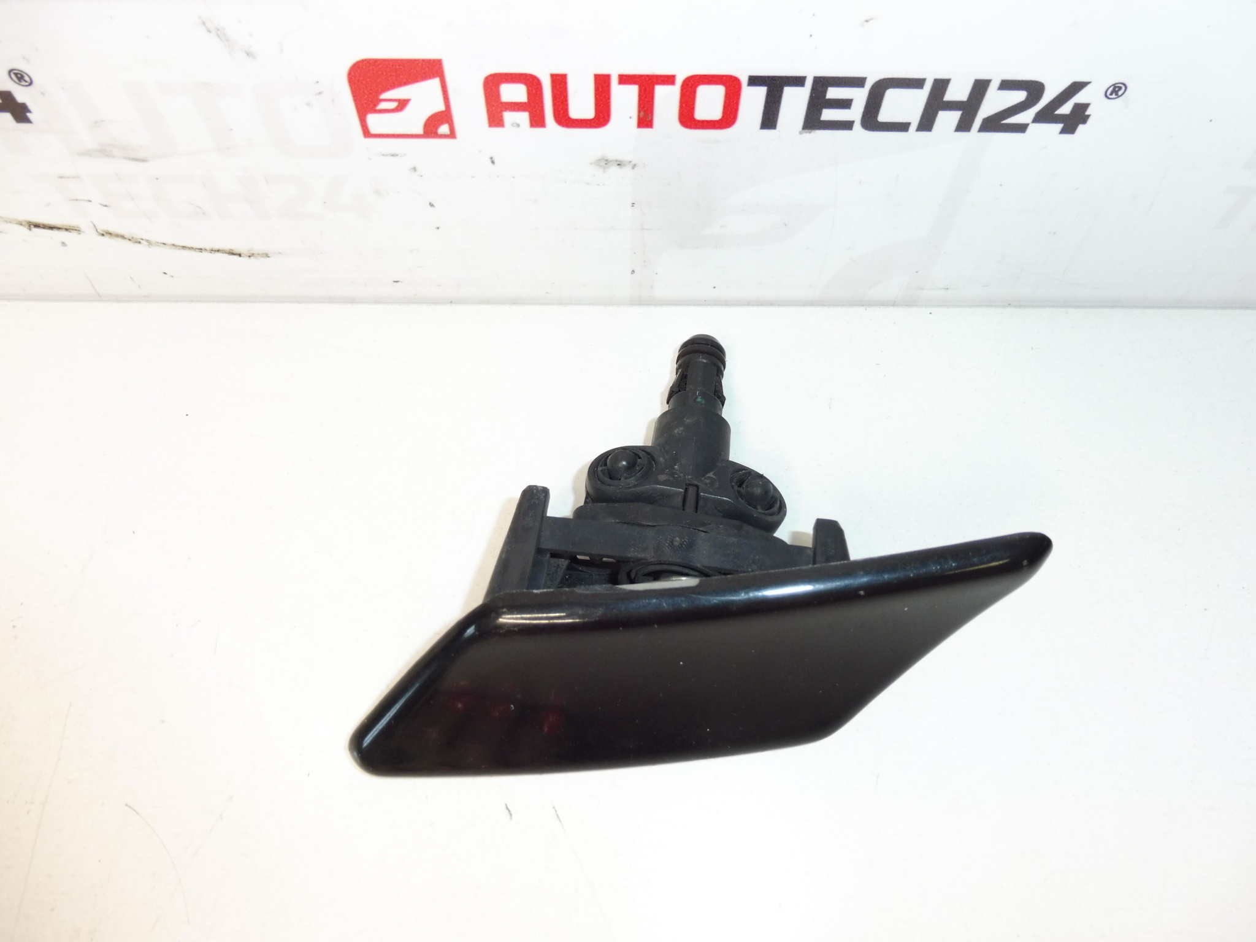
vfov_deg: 56.8
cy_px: 471
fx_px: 871
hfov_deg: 71.6
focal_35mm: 24
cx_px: 628
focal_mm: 4.3
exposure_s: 1/125
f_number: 3.5
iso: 200
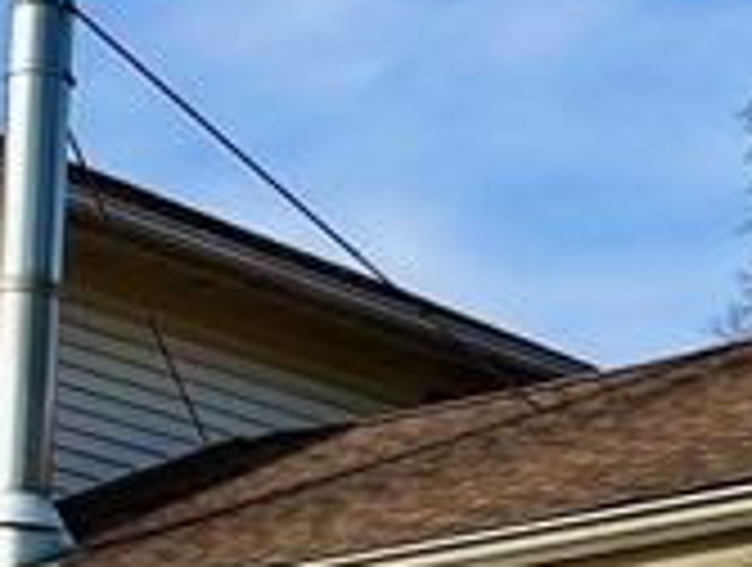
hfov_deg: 12.4
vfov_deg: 9.1
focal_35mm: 159
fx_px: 3462
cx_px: 563
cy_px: 868
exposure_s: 1/4630
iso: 50
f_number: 1.6
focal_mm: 5.96
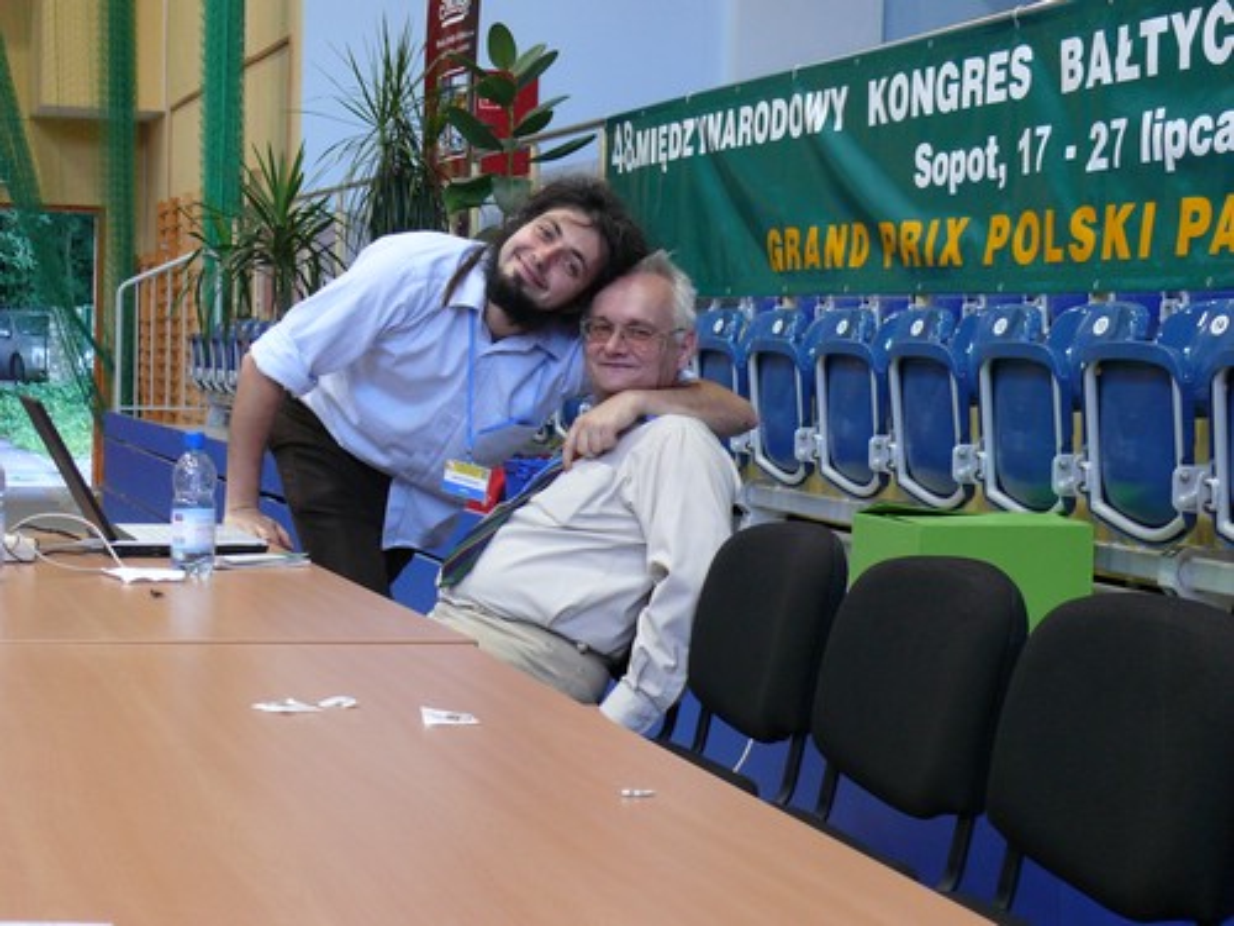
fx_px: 2495
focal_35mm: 70
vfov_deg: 21.0
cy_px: 463
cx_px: 617
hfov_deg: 27.8
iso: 200
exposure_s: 1/15
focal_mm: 11.8
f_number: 3.2
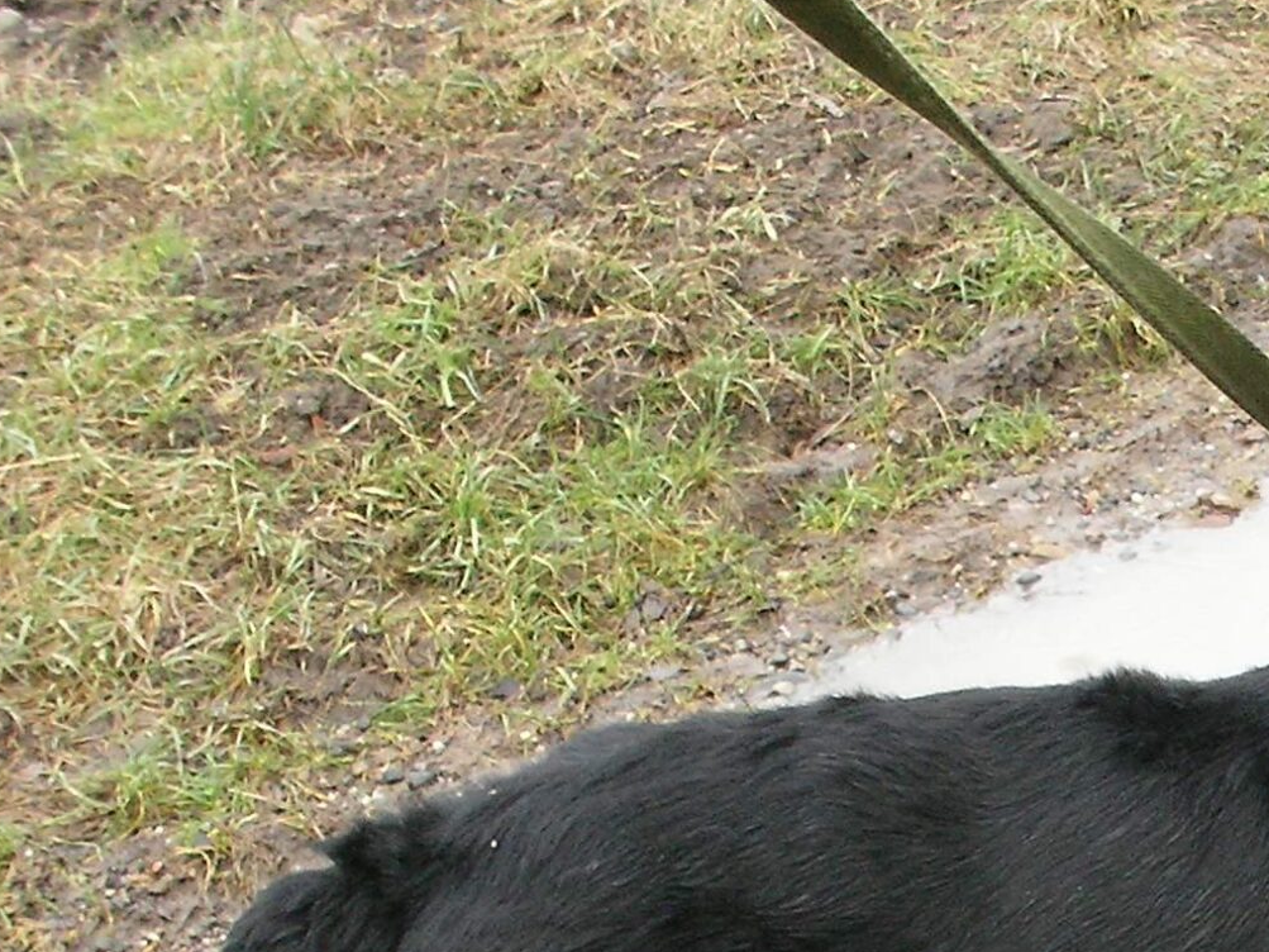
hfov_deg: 19.5
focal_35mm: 97
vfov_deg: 14.8
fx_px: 3556
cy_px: 1119
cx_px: 1360
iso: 100
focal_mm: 6.3
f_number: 4.5
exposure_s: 1/90
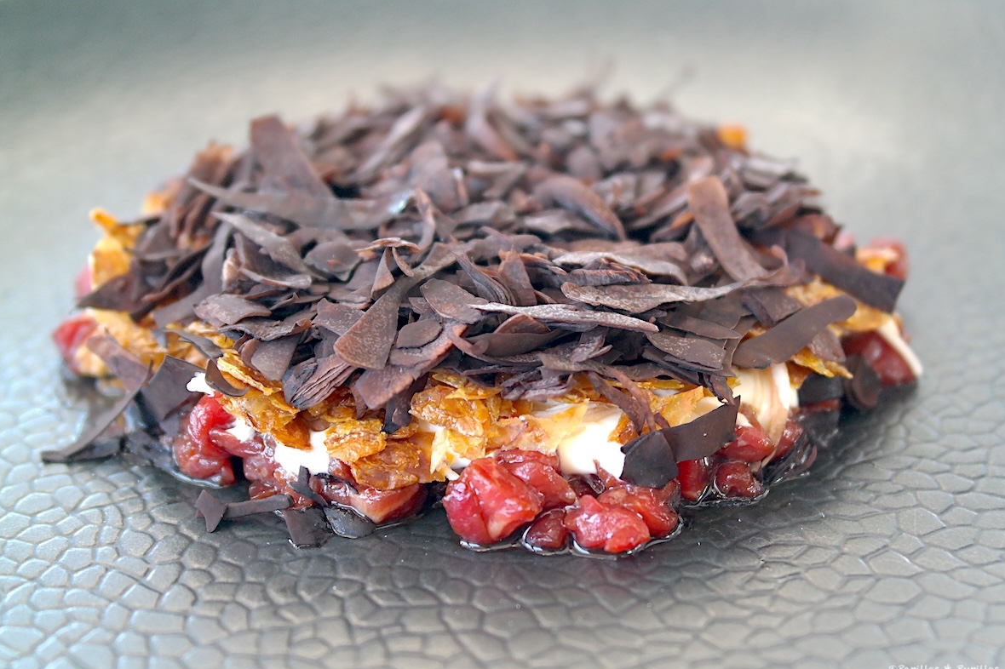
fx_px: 1647
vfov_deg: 23.0
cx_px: 497
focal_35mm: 59
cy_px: 340
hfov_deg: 33.9
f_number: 5
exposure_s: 1/60
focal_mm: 38
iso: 400
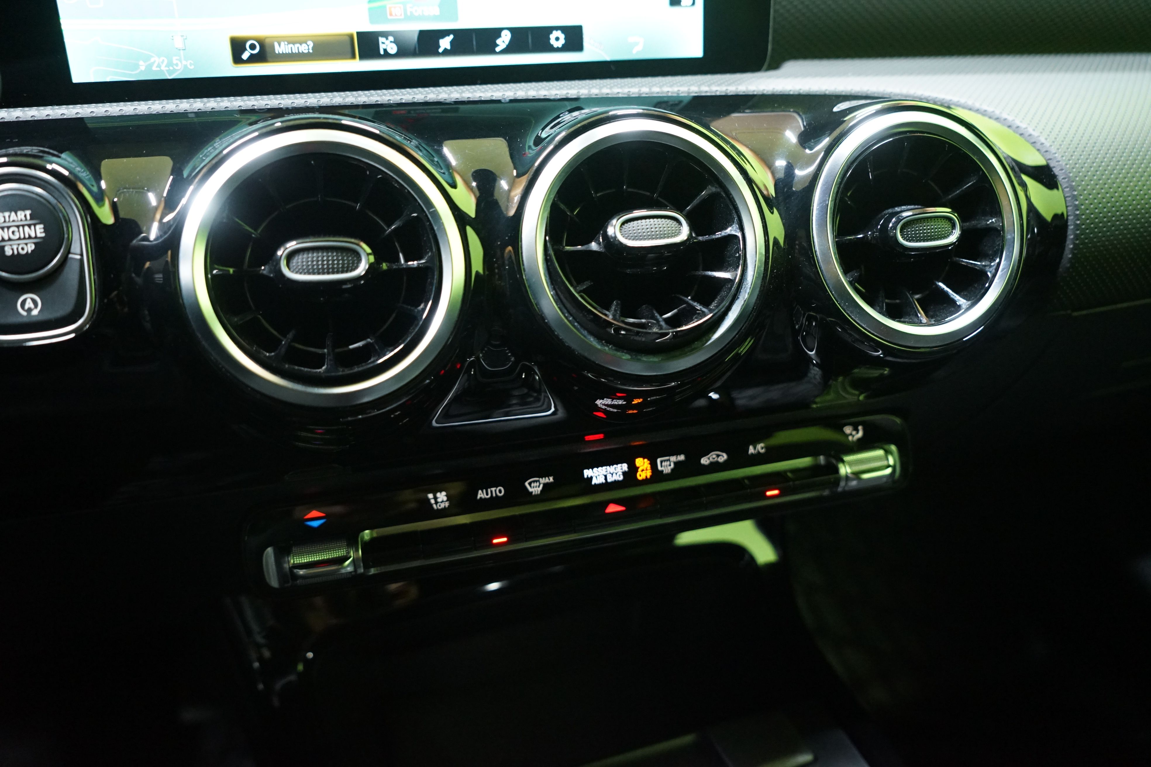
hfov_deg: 63.7
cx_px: 576
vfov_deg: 45.0
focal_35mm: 29
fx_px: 927
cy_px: 384
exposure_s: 1/30
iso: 4000
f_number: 4.5
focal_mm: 29
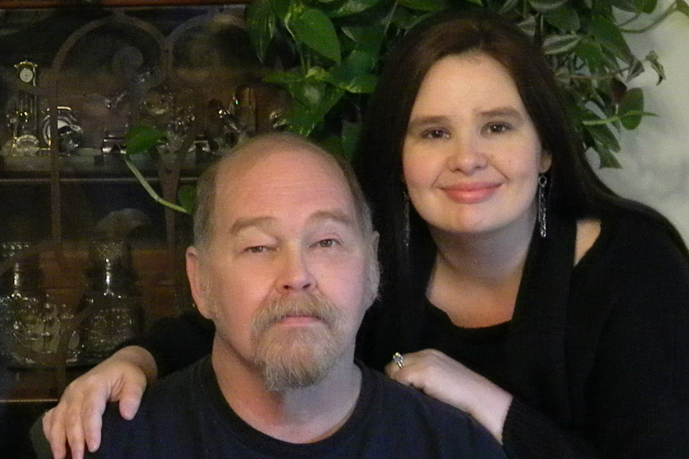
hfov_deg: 17.1
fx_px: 2296
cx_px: 337
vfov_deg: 11.4
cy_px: 237
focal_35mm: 120
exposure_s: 1/41.5
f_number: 4.7
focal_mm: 19
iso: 3200
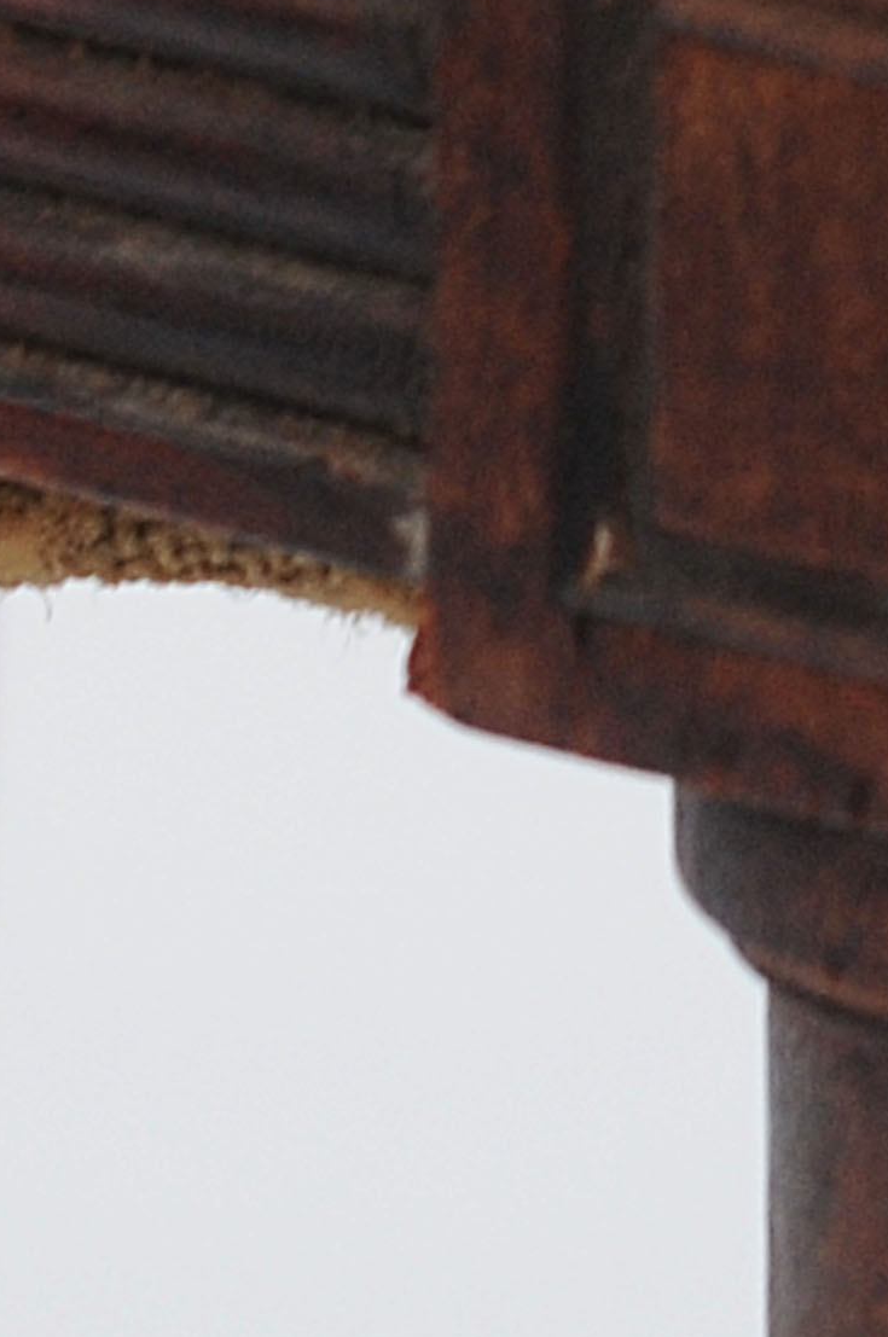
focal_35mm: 279
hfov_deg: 4.9
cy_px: 560
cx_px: 1109
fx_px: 10351
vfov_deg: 7.4
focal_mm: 48
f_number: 4
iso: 250
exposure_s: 1/160
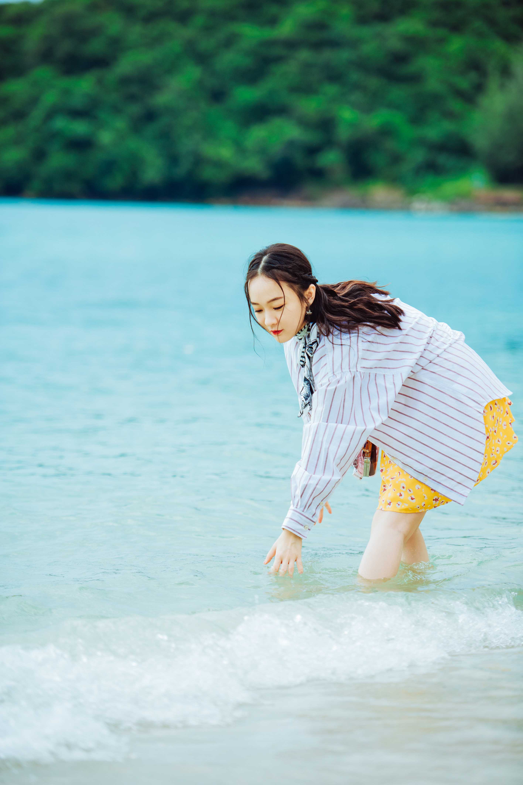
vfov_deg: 14.7
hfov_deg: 9.8
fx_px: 3055
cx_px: 262
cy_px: 392
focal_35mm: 140
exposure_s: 1/1000
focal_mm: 140
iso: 100
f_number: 2.8
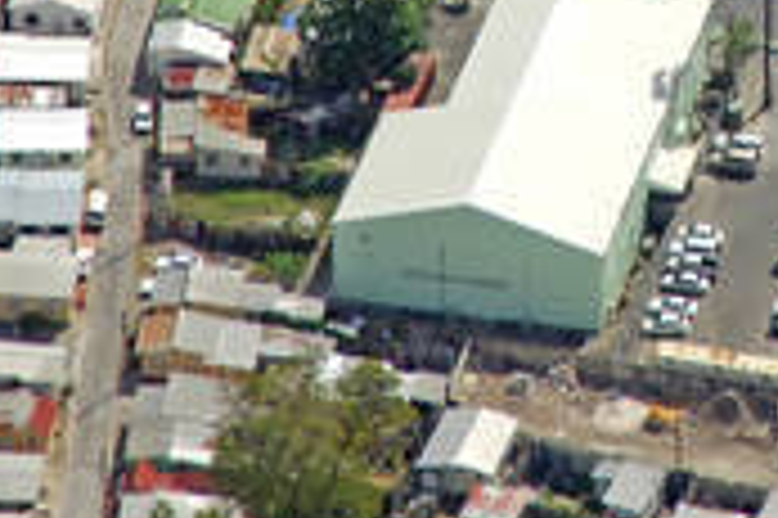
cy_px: -284
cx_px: 827
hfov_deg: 3.3
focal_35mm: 628
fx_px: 13559
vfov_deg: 2.2
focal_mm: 120
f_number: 8
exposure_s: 1/1250
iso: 400
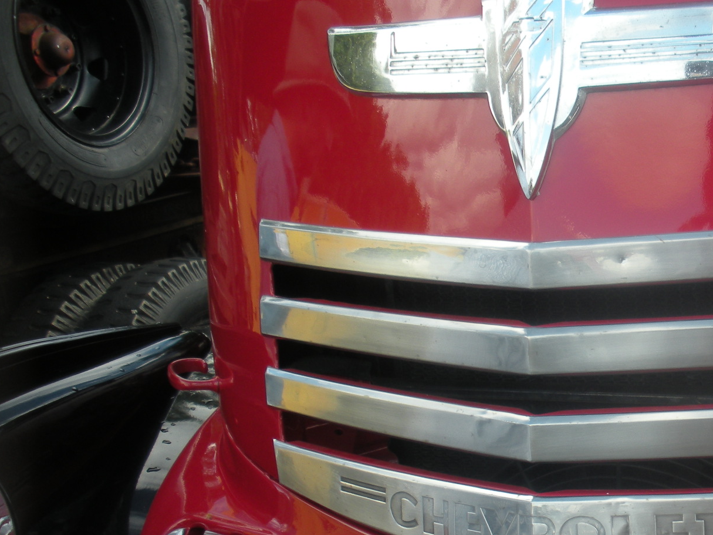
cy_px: 381
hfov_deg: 32.1
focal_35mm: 59
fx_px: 1215
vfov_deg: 24.6
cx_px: 538
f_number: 3.5
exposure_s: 1/172
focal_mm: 6.3
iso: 64
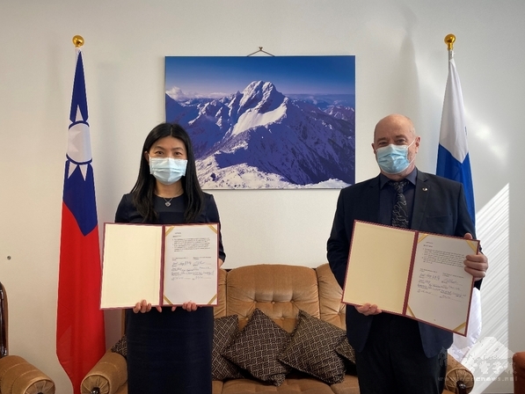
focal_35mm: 27
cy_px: 194
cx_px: 262
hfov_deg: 65.3
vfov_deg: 51.4
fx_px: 410
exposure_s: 1/100
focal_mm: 4.25
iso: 50
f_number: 1.8
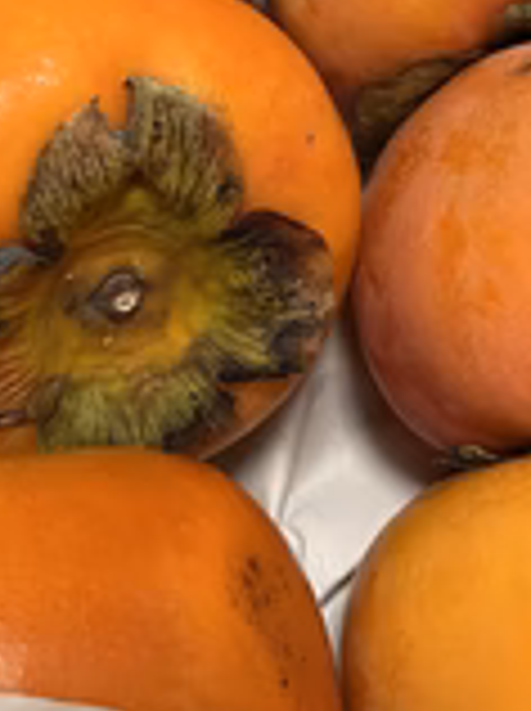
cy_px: 50
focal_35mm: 66
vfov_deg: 28.1
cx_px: 63
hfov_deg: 21.7
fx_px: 1354
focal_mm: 5.1
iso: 200
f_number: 1.6
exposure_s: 1/50
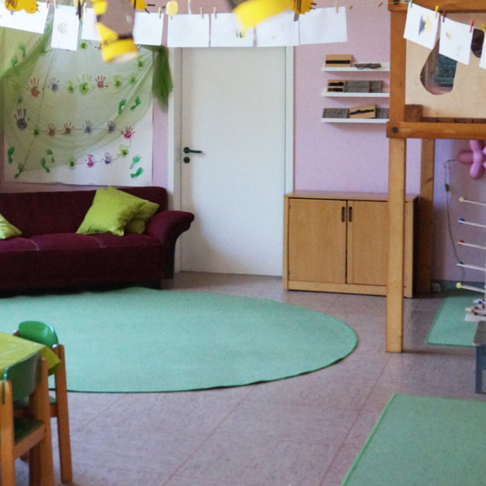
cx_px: 135
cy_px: 120
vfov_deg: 25.4
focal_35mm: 67
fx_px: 1064
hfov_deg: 25.5
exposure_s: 1/160
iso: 1000
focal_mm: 22
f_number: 4
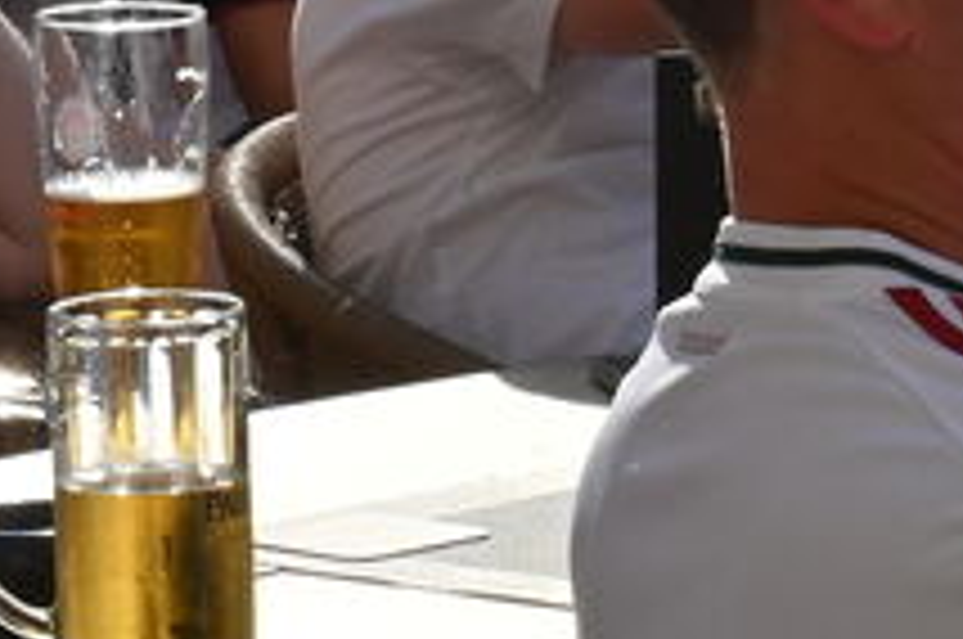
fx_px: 10497
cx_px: 1215
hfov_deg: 5.2
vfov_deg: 3.5
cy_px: -115
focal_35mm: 393
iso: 320
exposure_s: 1/80
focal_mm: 70
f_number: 22
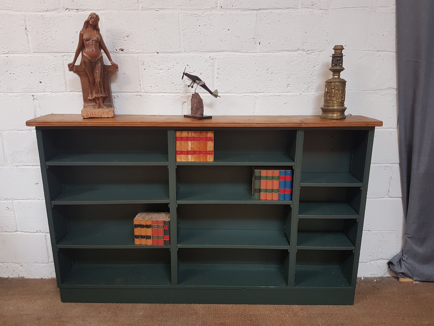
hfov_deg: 67.3
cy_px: 163
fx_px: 326
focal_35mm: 26
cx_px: 217
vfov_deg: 53.1
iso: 100
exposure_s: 1/50
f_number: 1.7
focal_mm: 4.2
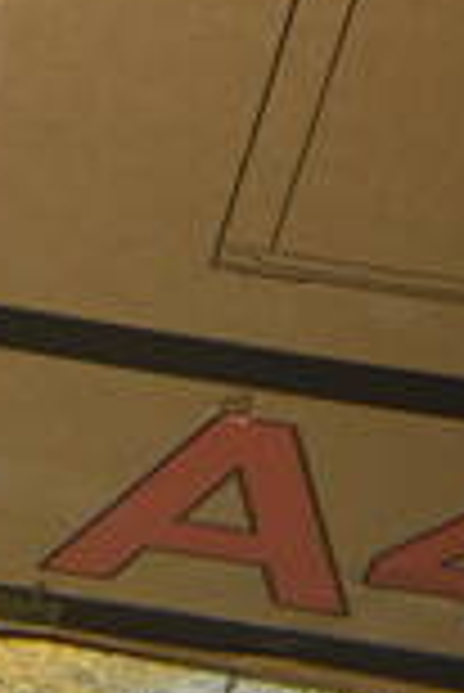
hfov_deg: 8.0
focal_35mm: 160
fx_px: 3086
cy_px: -1325
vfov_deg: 9.9
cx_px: -635
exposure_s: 1/30
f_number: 3.5
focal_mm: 18
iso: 220
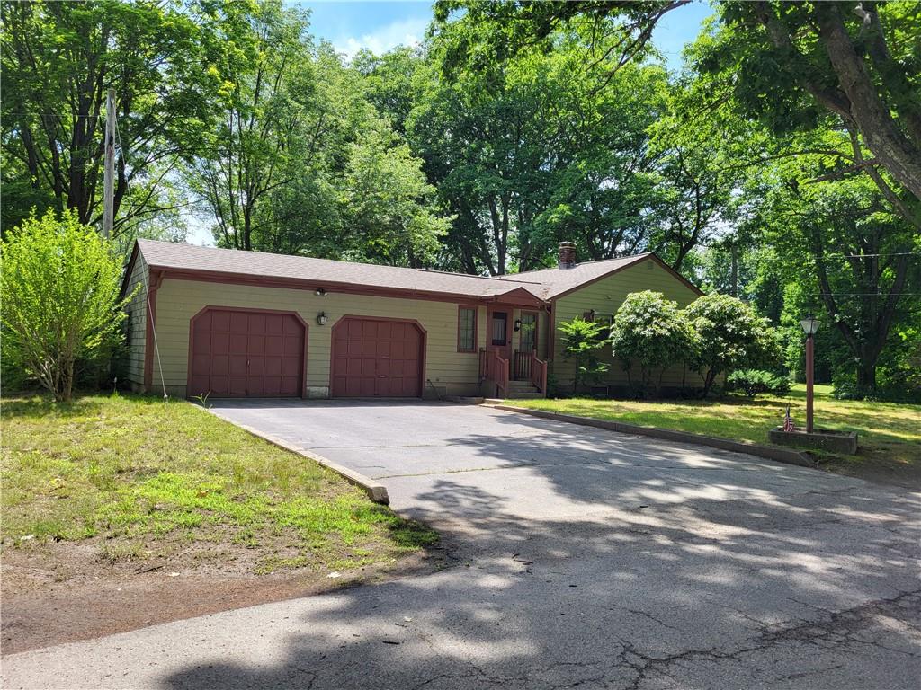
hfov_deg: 67.3
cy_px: 345
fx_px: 692
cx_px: 460
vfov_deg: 53.1
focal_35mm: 26
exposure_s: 1/834
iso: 40
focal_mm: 5.4
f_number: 1.8
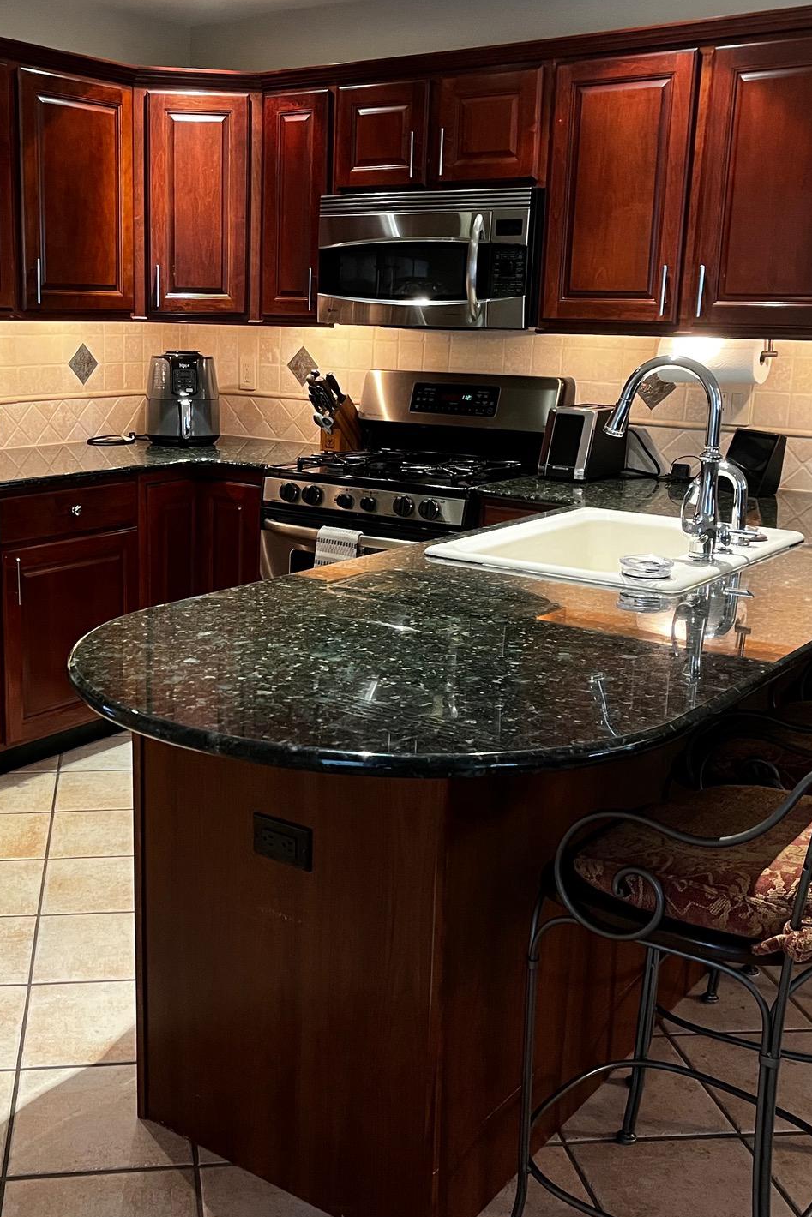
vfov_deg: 49.5
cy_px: 572
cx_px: 281
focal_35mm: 39
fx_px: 1319
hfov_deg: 34.0
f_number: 1.6
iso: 400
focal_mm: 5.1
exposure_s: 1/40
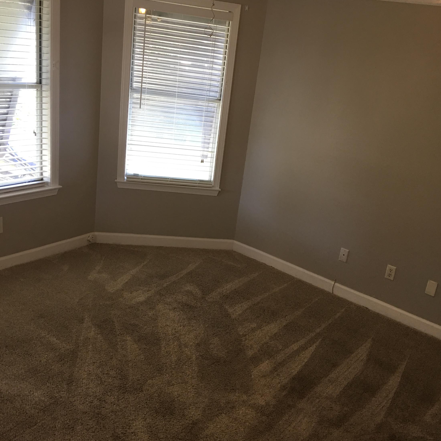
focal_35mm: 35
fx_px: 504
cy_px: 218
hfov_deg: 47.1
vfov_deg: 47.2
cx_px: 253
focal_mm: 4.15
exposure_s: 1/15
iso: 32
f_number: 2.2
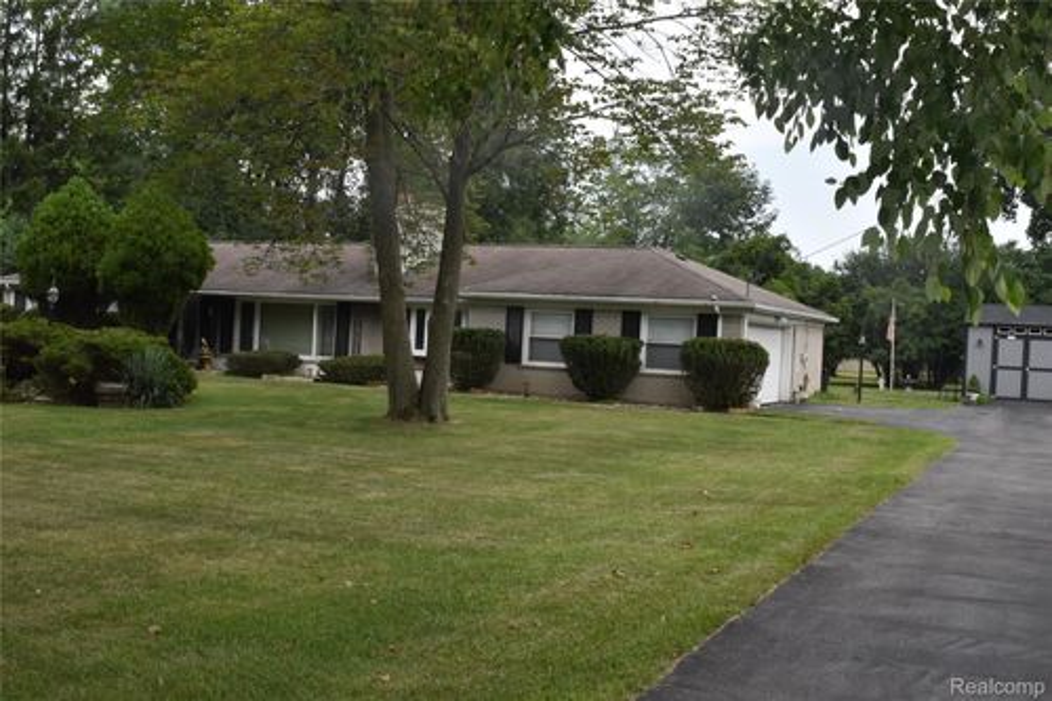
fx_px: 1095
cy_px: 350
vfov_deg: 35.5
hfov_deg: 51.3
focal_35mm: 38
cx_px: 526
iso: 800
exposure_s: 1/200
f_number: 20
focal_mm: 25
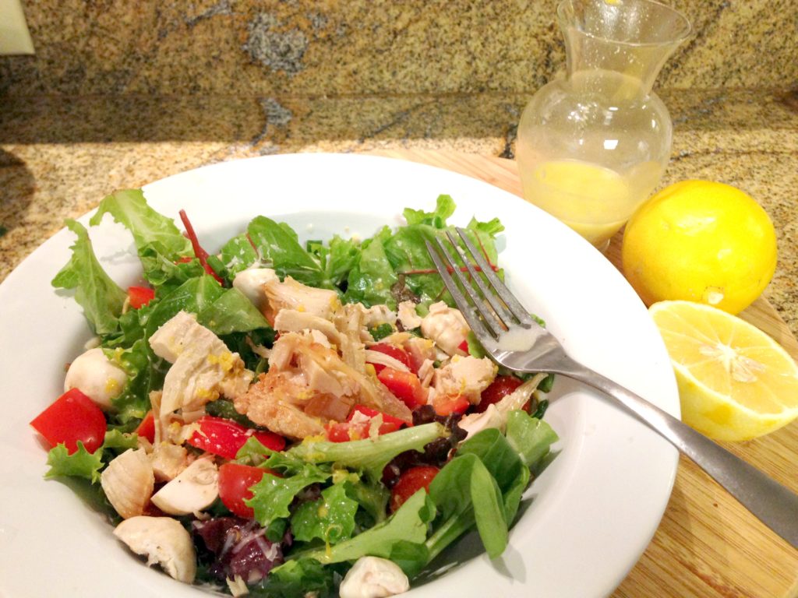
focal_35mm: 33
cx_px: 399
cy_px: 299
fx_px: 761
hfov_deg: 55.4
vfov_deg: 42.9
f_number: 2.4
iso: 200
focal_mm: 4.12
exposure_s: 1/20
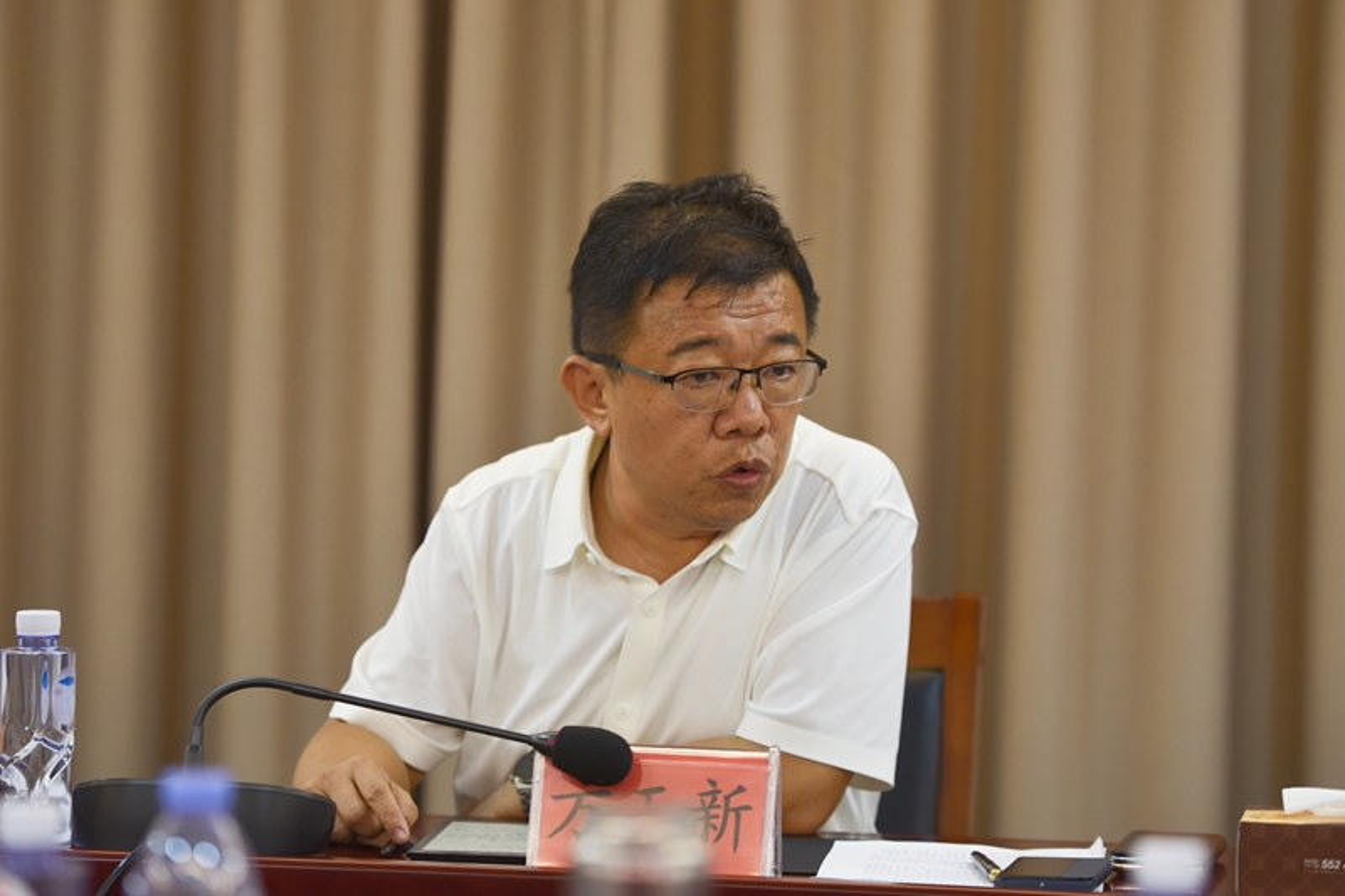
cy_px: 448
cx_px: 672
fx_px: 4482
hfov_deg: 17.1
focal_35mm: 120
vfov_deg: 11.4
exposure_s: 1/60
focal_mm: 120
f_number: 2.8
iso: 640
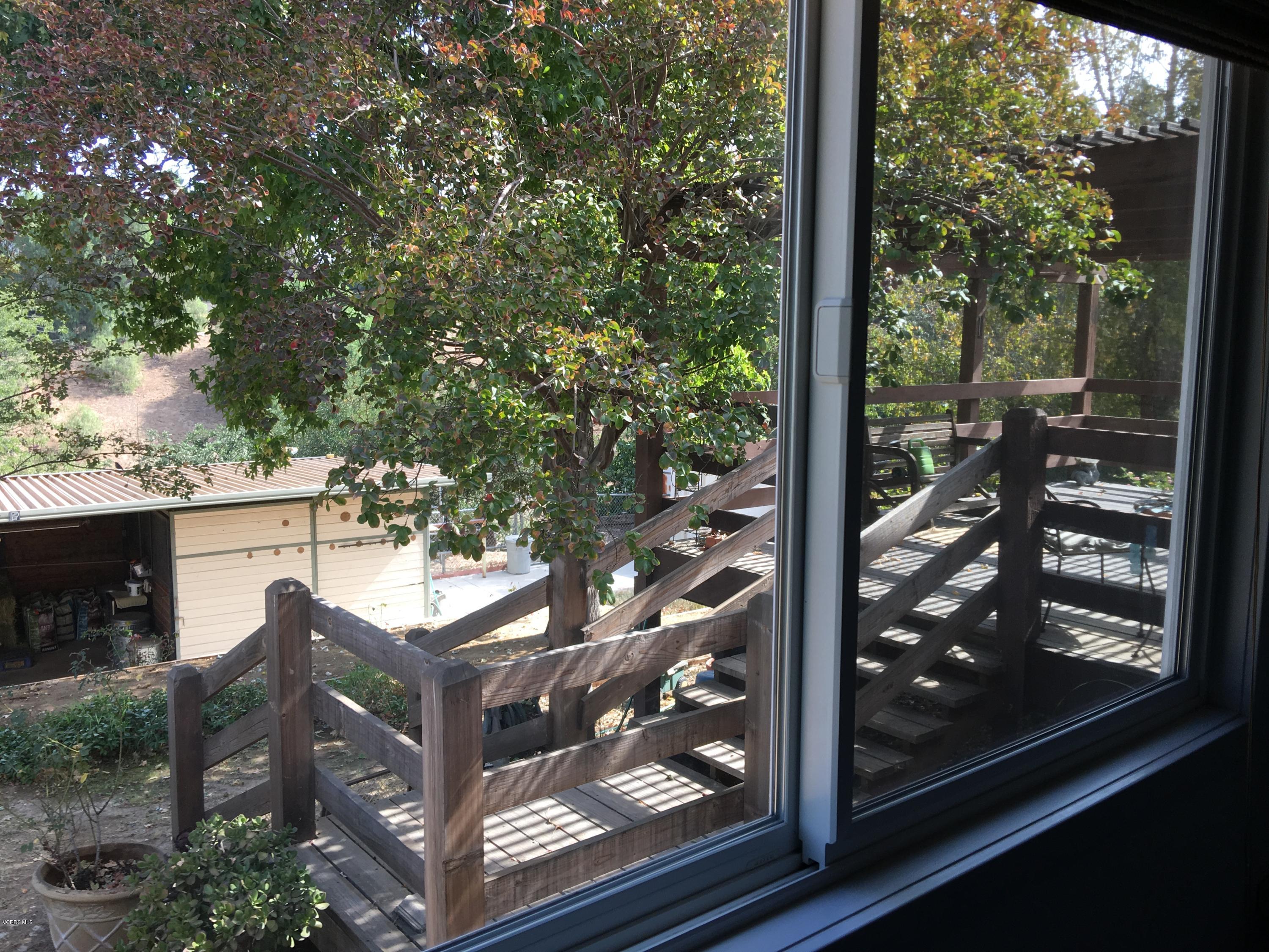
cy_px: 476
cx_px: 634
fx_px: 1063
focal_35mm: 29
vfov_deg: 48.2
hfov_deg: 61.7
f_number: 2.2
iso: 25
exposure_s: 1/169
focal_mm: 4.15
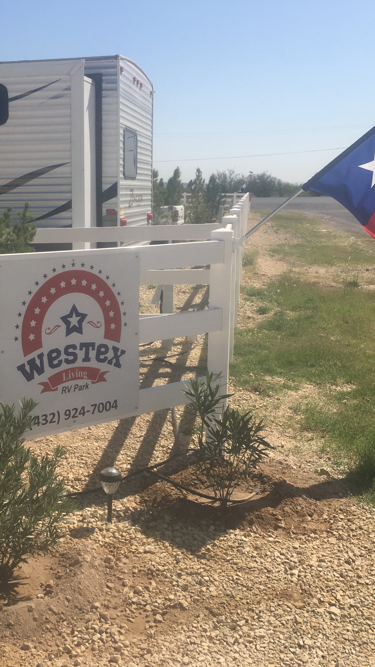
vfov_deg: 47.4
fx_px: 760
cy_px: 336
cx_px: 104
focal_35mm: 43
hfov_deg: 27.4
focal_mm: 4.15
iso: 25
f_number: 2.2
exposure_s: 1/2564
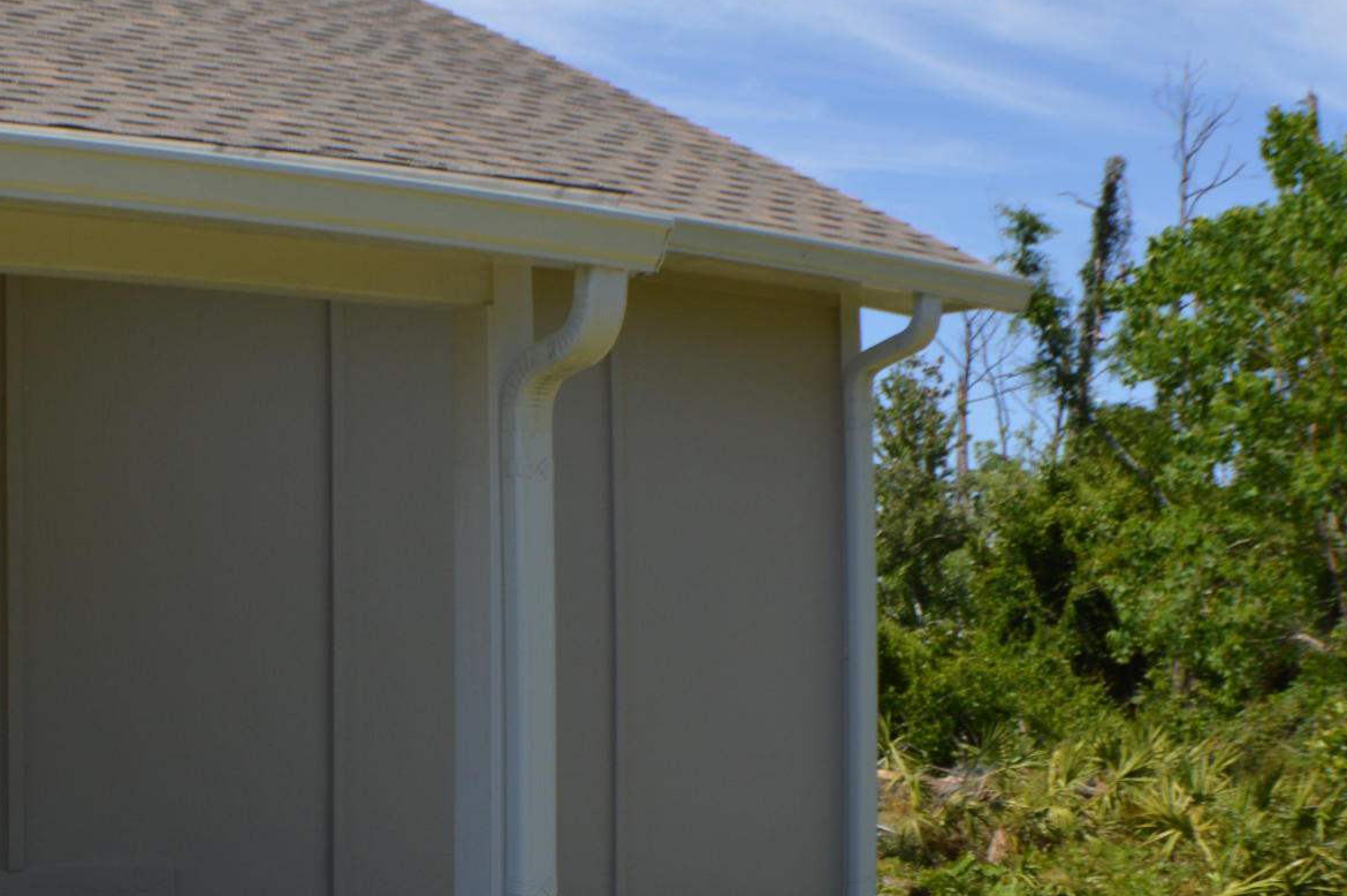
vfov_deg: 13.5
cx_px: -59
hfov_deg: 19.7
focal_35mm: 100
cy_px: 884
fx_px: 3738
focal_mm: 26
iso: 100
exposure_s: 1/200
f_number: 7.1
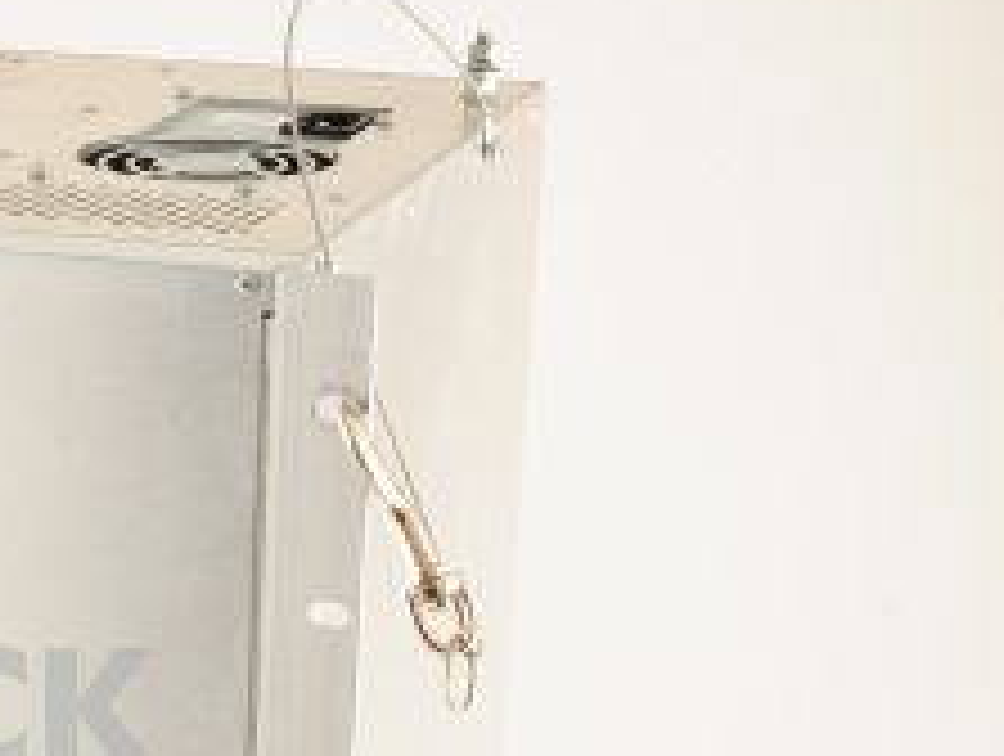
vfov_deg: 11.4
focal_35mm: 129
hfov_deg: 14.6
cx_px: -288
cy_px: 758
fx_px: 3748
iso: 1600
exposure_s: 1/160
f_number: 13
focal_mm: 50
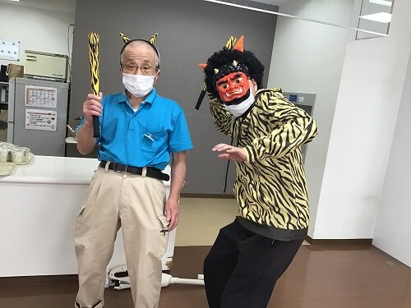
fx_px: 368
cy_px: 154
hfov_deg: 58.4
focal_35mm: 31
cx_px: 206
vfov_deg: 45.4
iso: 32
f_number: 2.4
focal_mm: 3.3
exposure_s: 1/30
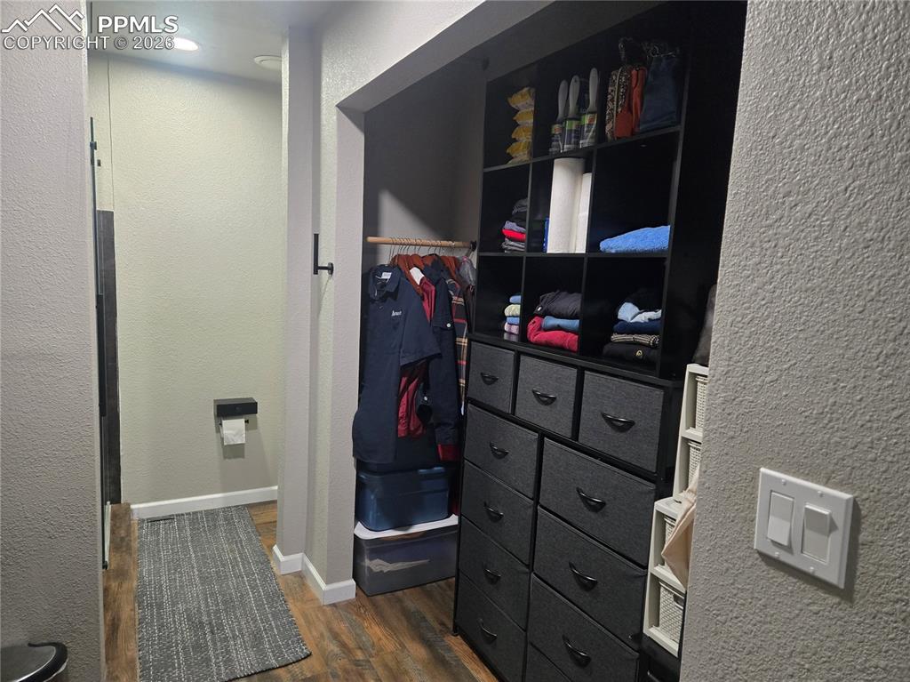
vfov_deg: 58.8
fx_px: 604
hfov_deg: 74.0
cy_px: 341
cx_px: 455
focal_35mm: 23
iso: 640
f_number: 1.8
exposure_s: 1/120
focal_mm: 5.4
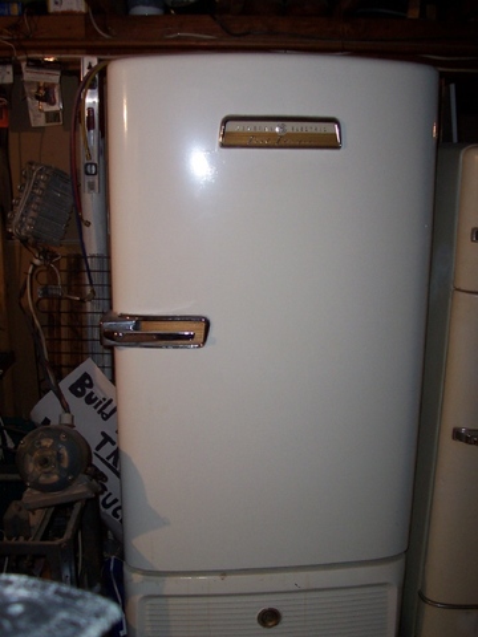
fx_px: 681
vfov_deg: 50.1
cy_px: 318
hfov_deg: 38.7
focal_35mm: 37
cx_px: 239
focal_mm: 5.6
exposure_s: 1/60
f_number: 2.8
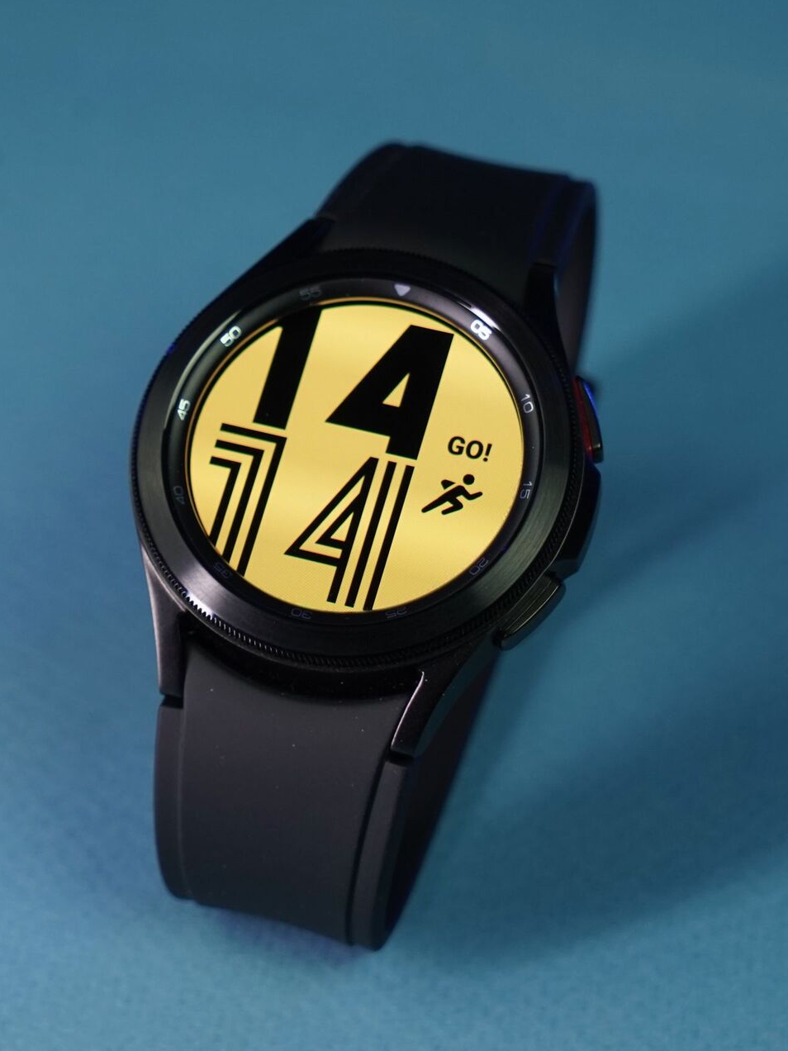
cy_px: 526
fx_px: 2732
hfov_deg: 16.4
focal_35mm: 90
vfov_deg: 21.8
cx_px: 332
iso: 1000
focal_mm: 62
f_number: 7.1
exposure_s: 1/160
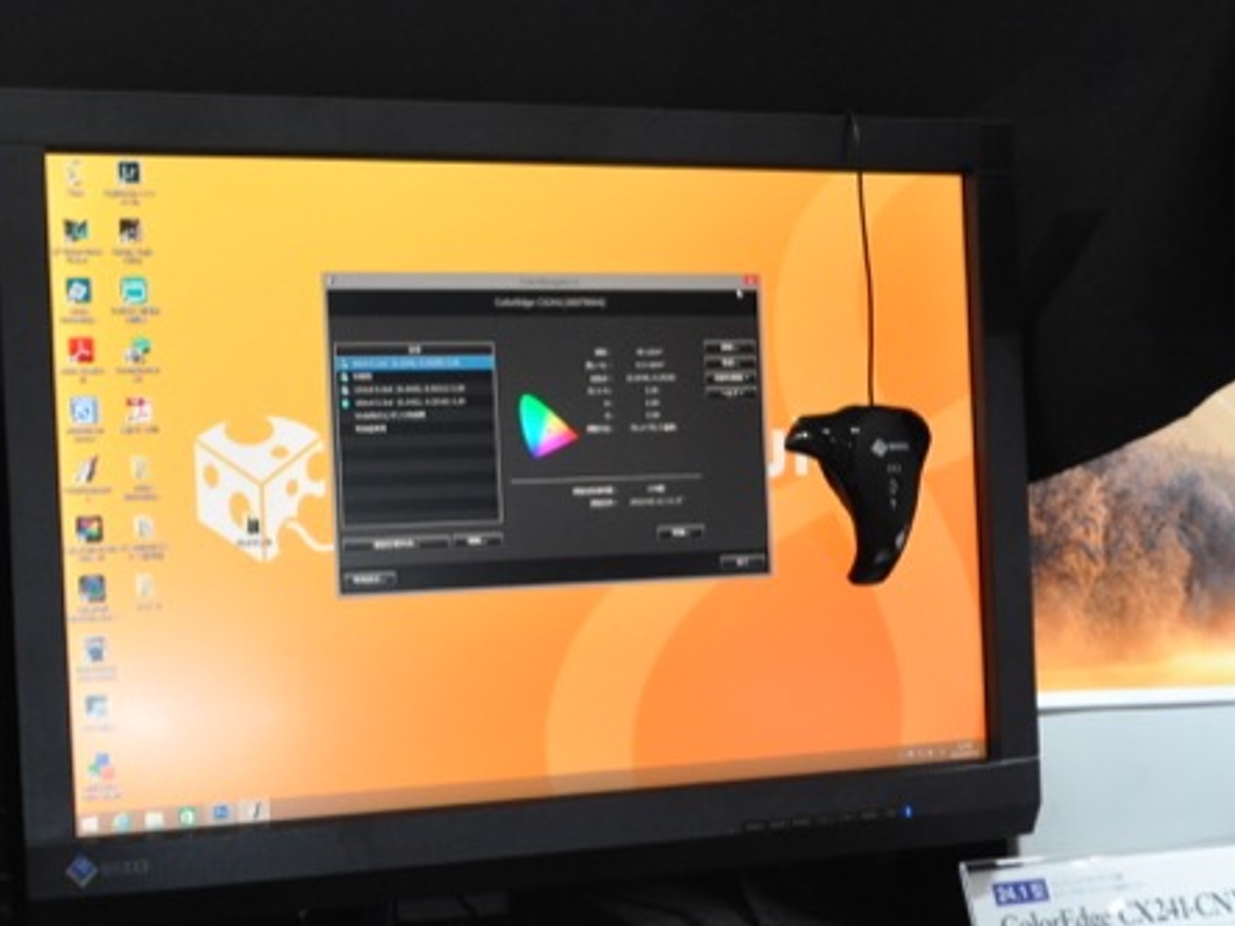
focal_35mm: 65
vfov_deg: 22.6
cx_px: 289
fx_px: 2314
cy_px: 577
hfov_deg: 29.4
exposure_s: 1/80
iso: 1600
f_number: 4.5
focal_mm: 25
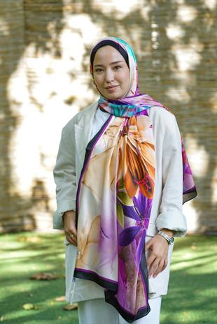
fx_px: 1174
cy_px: 162
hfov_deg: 10.6
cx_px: 108
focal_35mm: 130
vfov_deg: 15.8
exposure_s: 1/125
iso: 640
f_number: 6.3
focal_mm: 130
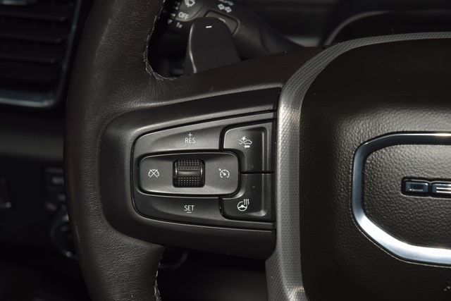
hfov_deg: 19.5
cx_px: 226
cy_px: 150
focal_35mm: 105
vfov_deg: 13.0
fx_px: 1316
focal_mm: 70
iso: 100
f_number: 8
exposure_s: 1/125
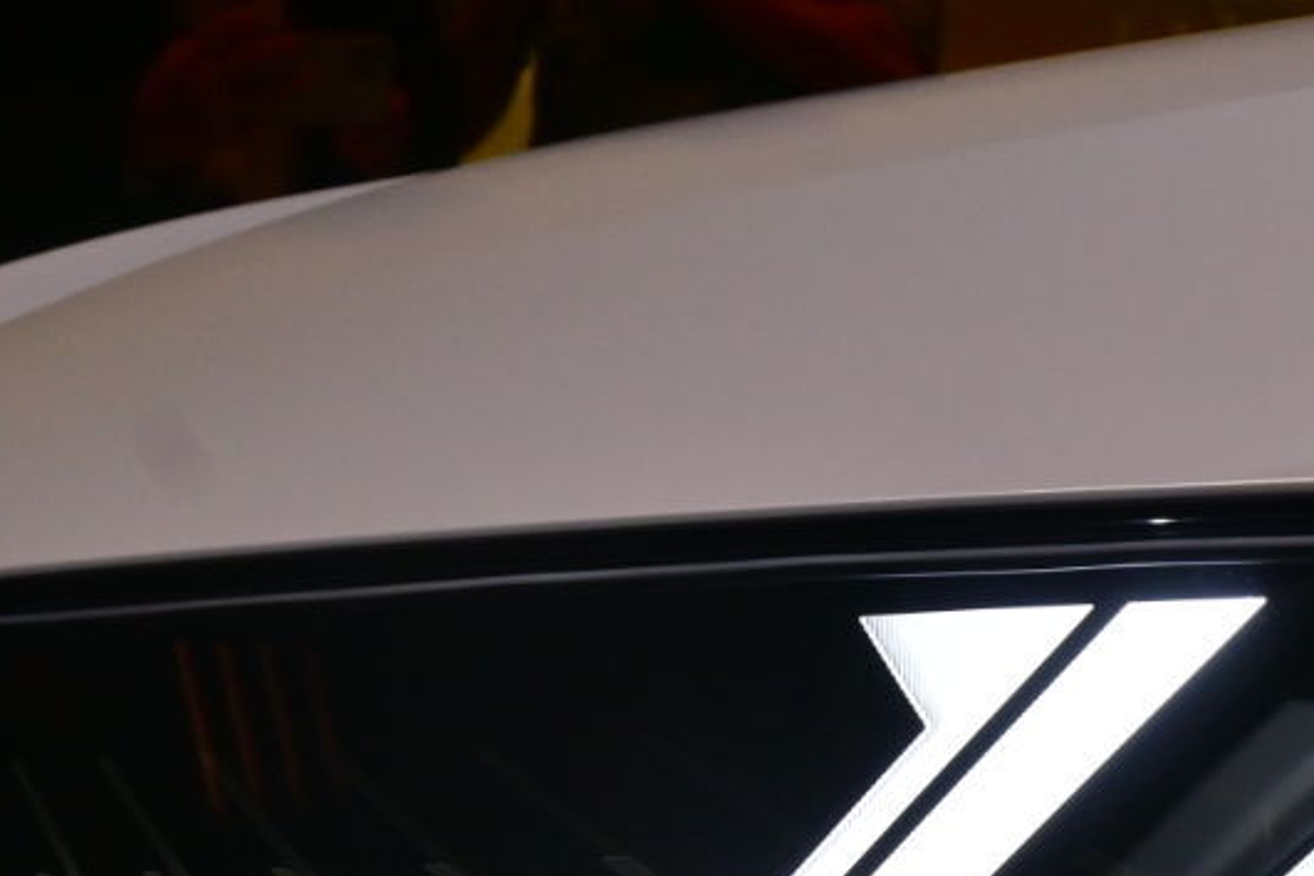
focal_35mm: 119
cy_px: 1039
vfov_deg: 11.3
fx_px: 4343
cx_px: 911
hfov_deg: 17.1
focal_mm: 26
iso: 500
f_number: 8
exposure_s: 1/250
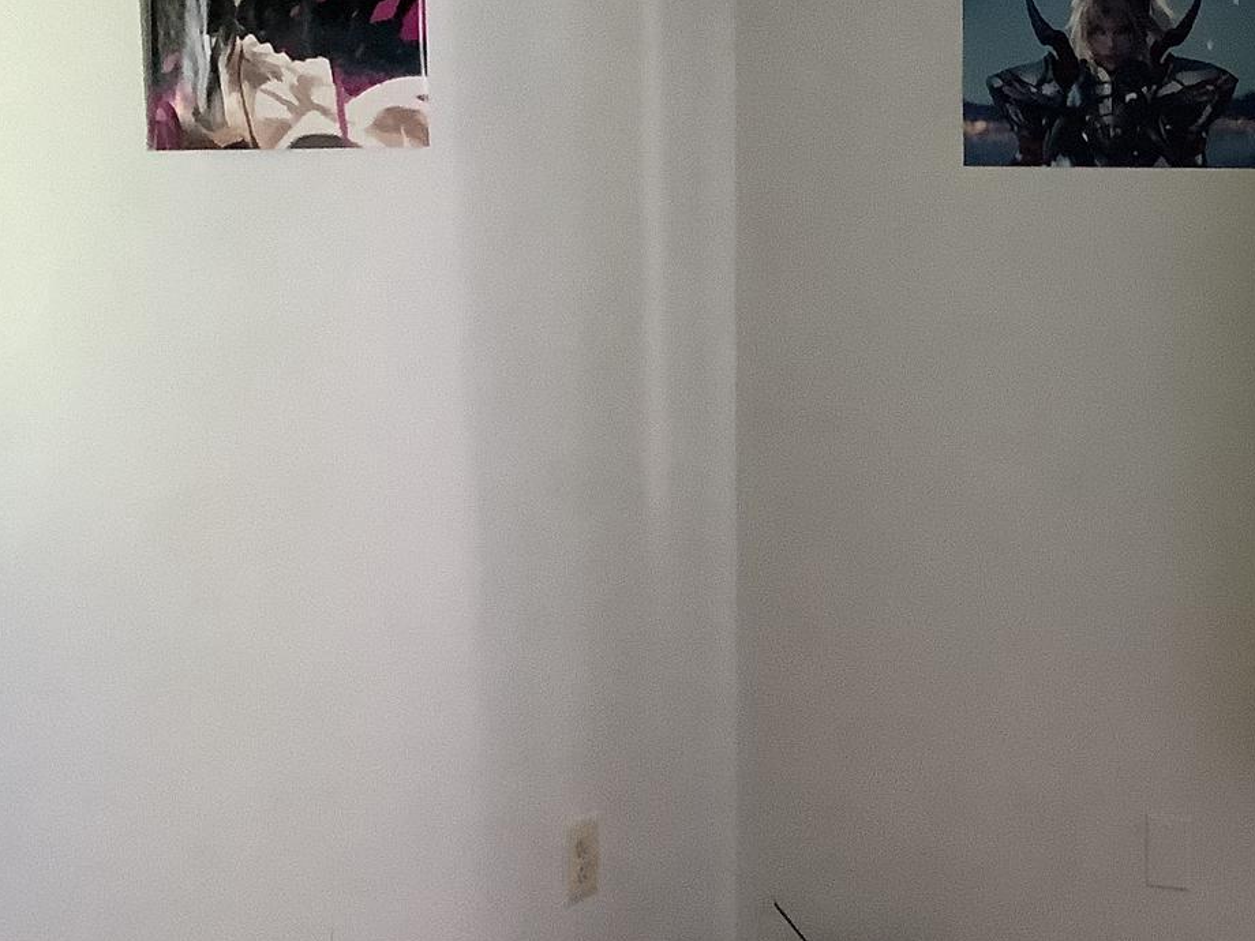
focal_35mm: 69
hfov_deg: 27.1
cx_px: 1151
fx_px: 2502
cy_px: 498
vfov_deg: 21.3
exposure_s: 1/60
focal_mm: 3.3
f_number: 2.4
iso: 250
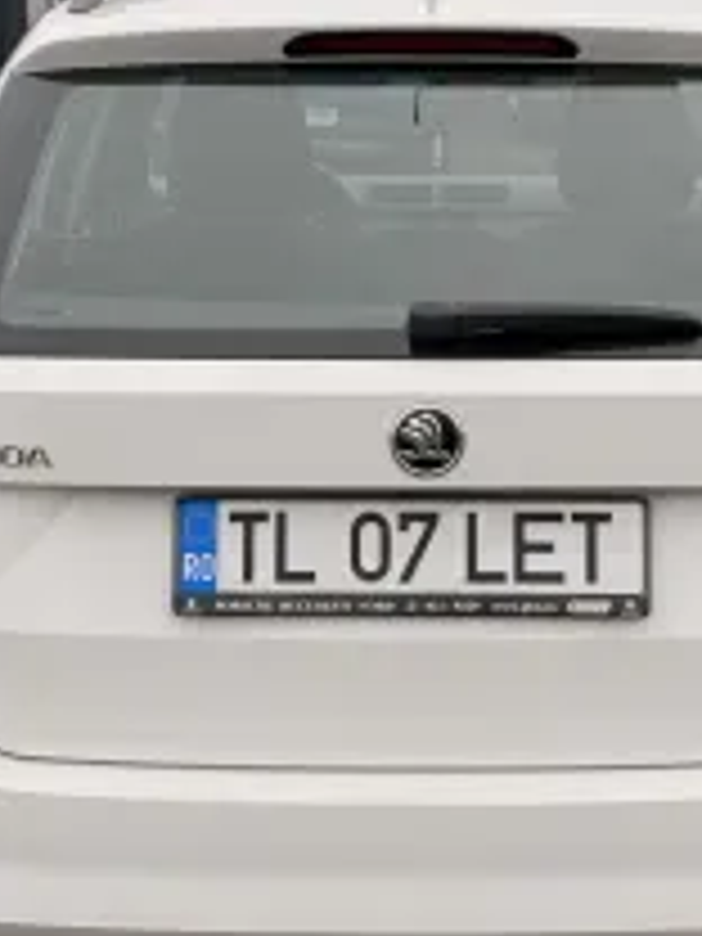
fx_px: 2244
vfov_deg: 23.6
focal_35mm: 83
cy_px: 495
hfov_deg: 17.8
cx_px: 432
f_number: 1.78
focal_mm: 6.76
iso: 64
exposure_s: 1/786
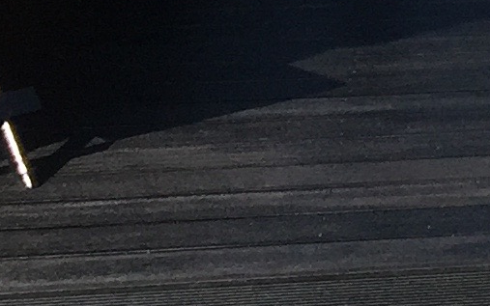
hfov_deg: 9.8
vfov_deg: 6.3
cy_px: -455
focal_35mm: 198
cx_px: 1013
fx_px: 2644
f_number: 2.2
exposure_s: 1/1721
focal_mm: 4.15
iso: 32
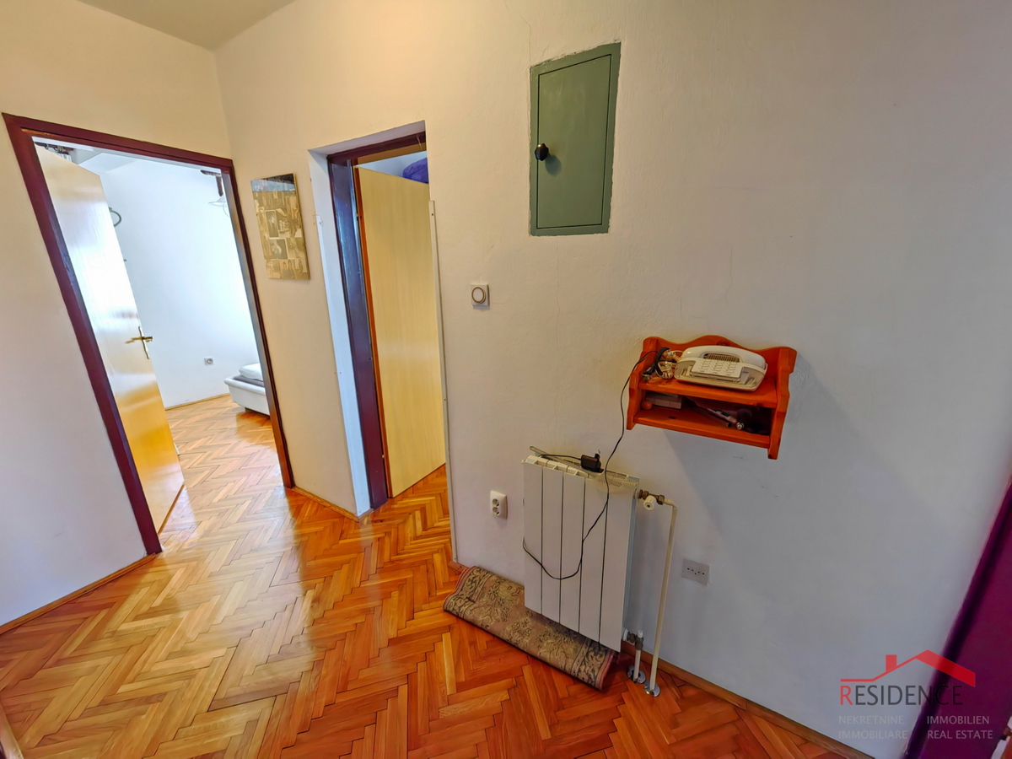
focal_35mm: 13
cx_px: 506
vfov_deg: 89.9
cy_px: 380
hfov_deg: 106.2
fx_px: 380
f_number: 2.2
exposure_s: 1/50
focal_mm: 1.76
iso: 80
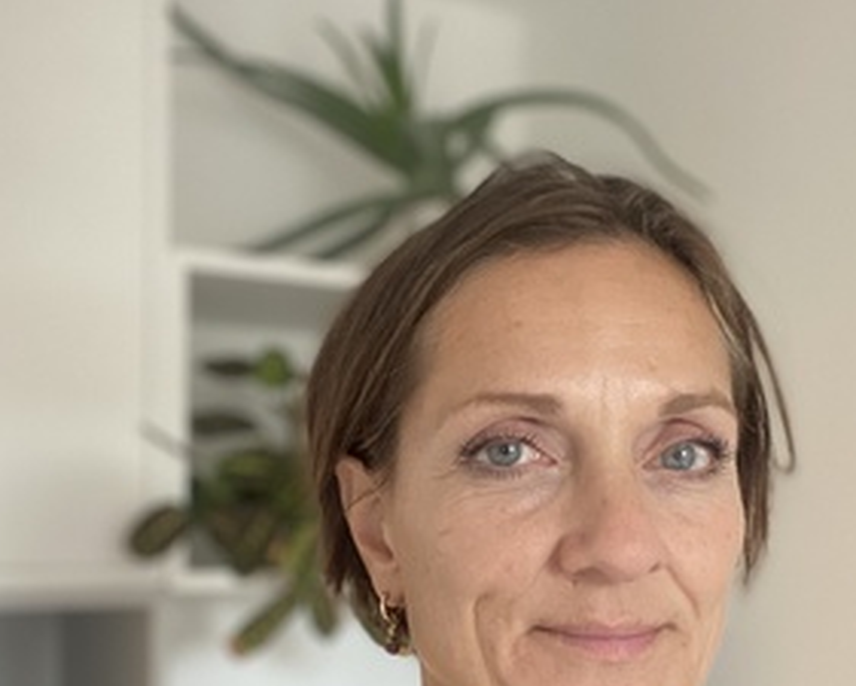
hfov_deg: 37.3
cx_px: 426
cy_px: 476
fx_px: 1267
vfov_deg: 30.0
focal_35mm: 50
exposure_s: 1/33
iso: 250
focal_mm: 2.71
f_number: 2.2
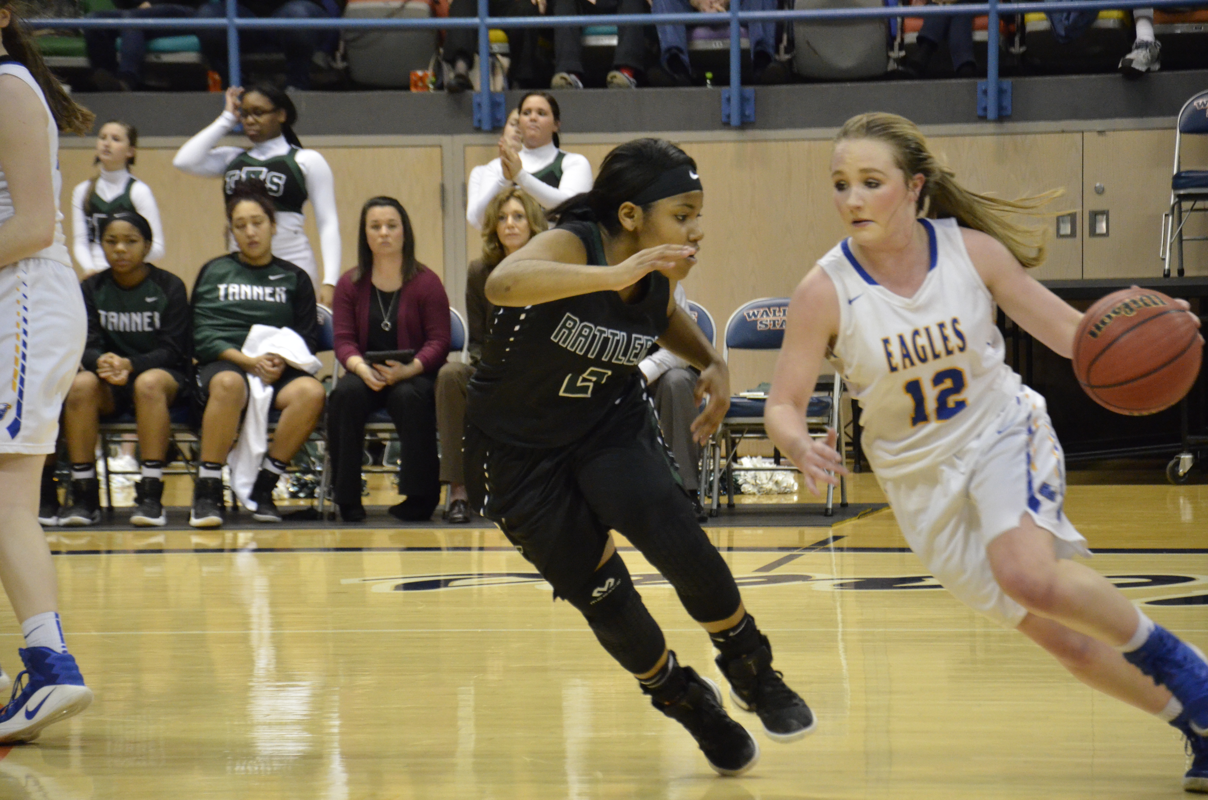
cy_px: 400
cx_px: 604
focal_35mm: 158
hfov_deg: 13.1
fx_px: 5274
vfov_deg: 8.7
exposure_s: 1/400
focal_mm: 105
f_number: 5.6
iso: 4000
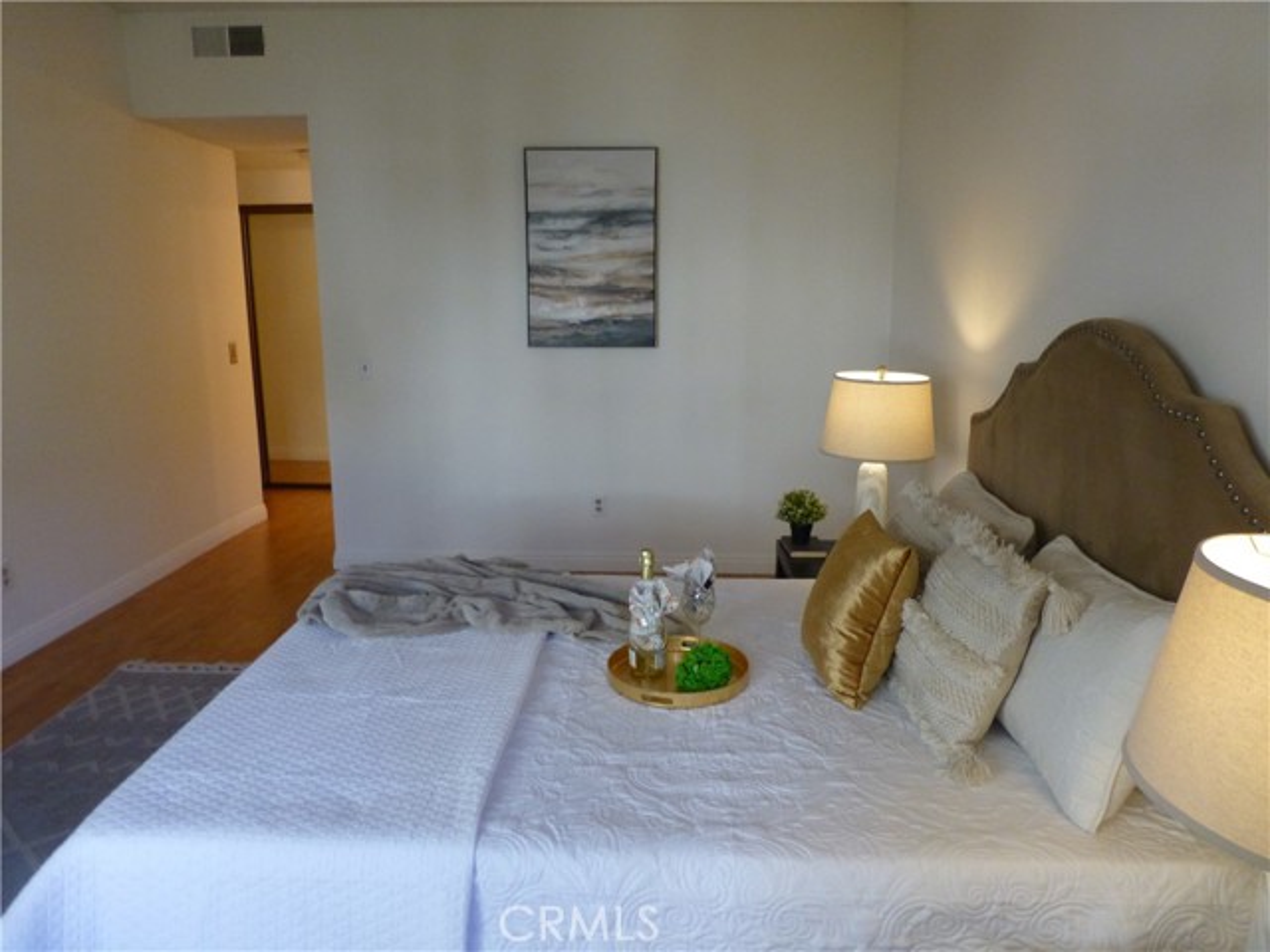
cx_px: 635
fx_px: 881
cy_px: 476
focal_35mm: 24
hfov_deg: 71.6
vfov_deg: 56.8
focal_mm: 4.3
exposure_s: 1/60
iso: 320
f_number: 3.3
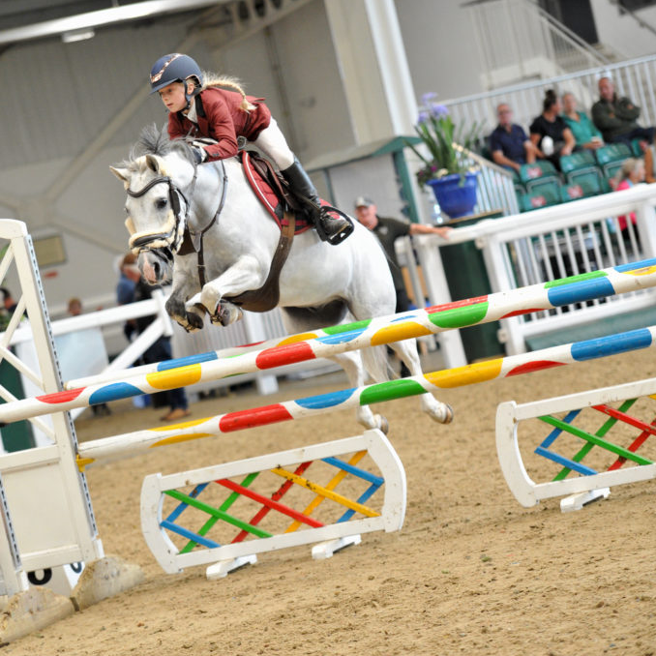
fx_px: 3302
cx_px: 263
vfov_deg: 11.3
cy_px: 328
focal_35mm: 154
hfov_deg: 11.3
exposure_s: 1/1000
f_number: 2.8
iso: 3200
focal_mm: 120
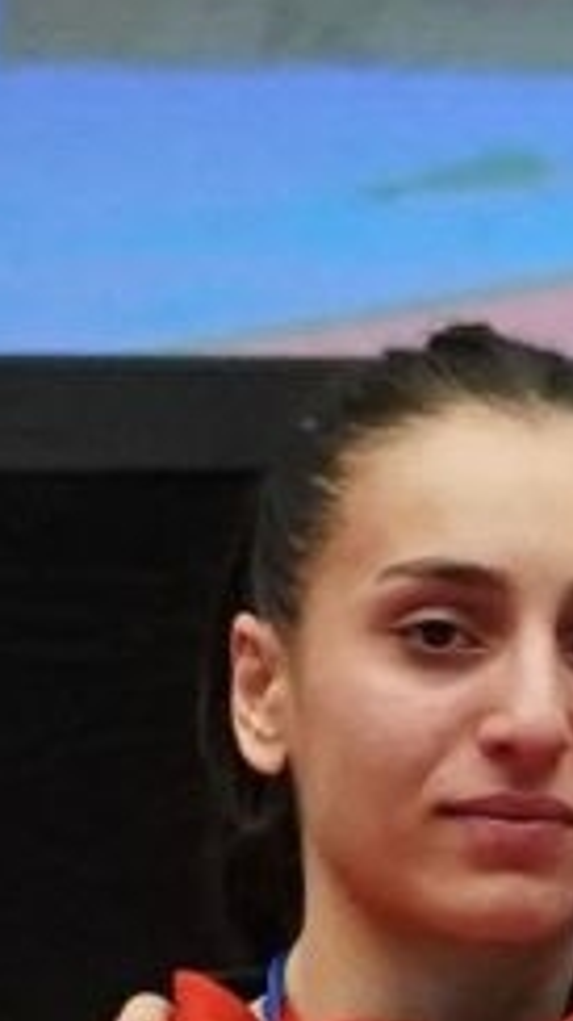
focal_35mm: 813
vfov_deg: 2.6
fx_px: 21990
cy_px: 2398
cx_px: 1543
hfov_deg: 1.5
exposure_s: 1/1000
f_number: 2.8
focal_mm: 70
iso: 3200
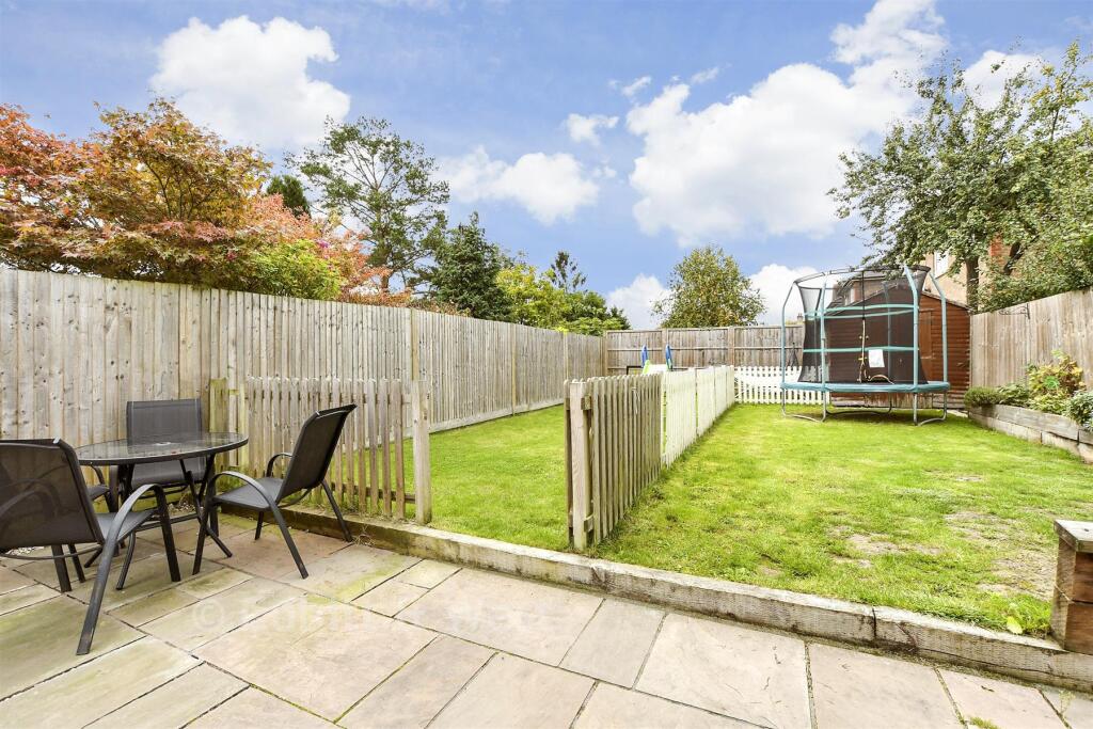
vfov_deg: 77.3
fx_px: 455
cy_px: 364
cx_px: 546
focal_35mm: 15
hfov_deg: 100.4
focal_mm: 10
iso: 160
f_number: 8
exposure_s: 1/60
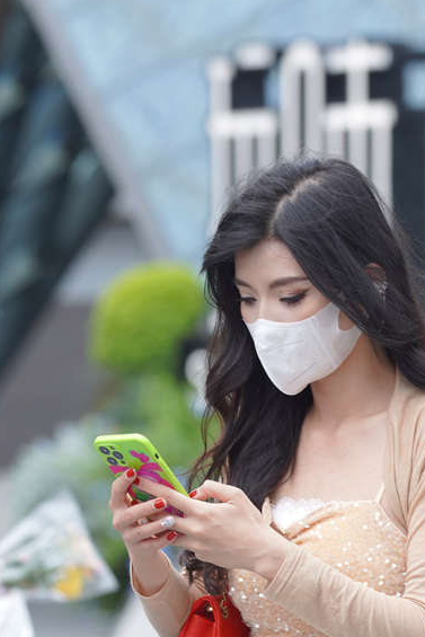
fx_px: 7609
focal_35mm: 430
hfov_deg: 3.2
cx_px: 250
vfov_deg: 4.8
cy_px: 776
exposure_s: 1/500
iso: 500
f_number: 4
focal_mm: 135
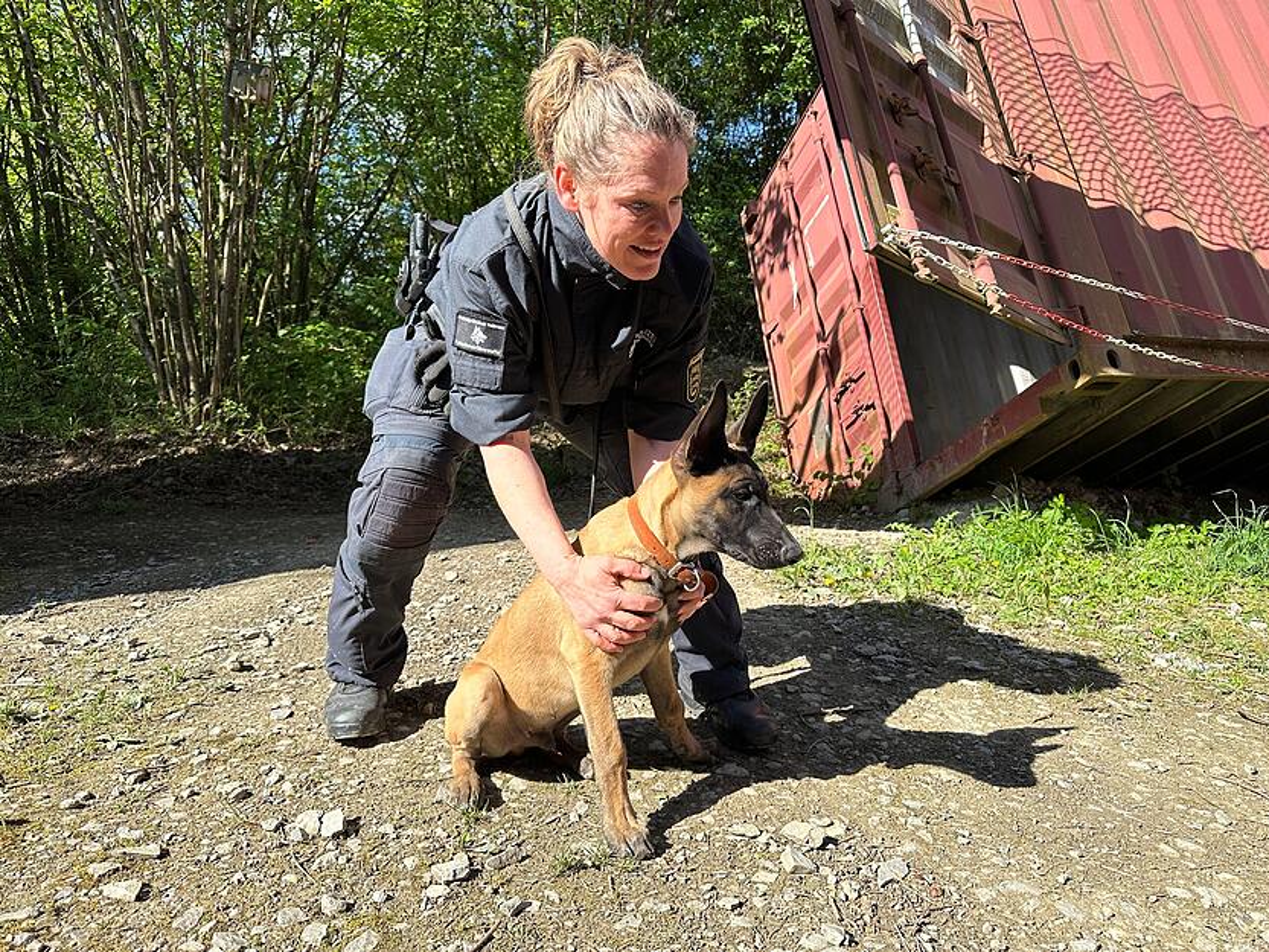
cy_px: 476
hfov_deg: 71.6
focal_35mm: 24
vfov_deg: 56.8
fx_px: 880
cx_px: 634
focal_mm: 6.86
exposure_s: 1/1779
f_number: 1.78
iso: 80
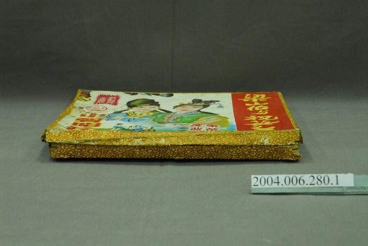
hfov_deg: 19.4
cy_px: 123
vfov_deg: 13.1
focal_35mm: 105
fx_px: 1074
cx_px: 184
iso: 1000
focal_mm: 70
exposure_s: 1/13
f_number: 10
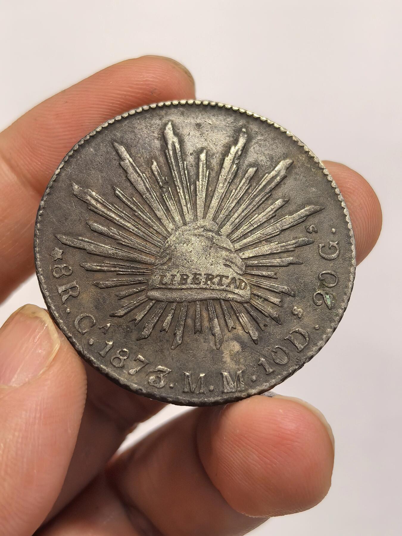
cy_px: 268
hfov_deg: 27.0
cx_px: 201
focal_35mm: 54
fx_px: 836
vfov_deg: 35.5
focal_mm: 6.98
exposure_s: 1/100
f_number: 2
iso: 250
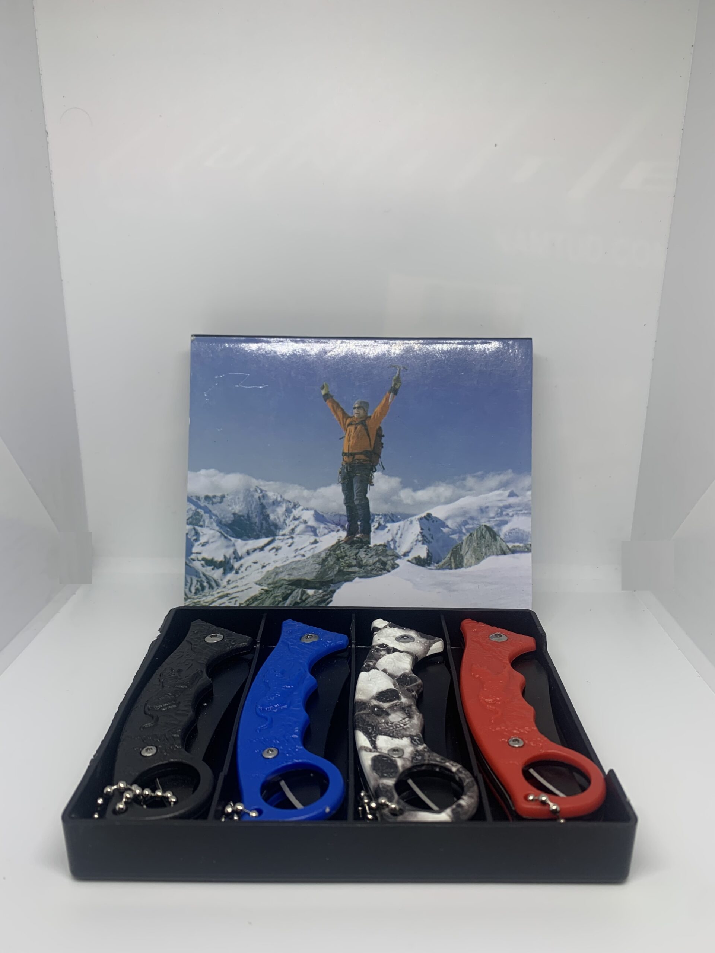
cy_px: 476
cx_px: 358
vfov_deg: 67.3
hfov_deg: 53.1
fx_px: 716
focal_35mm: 26
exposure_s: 1/122
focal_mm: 4.25
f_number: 1.8
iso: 32
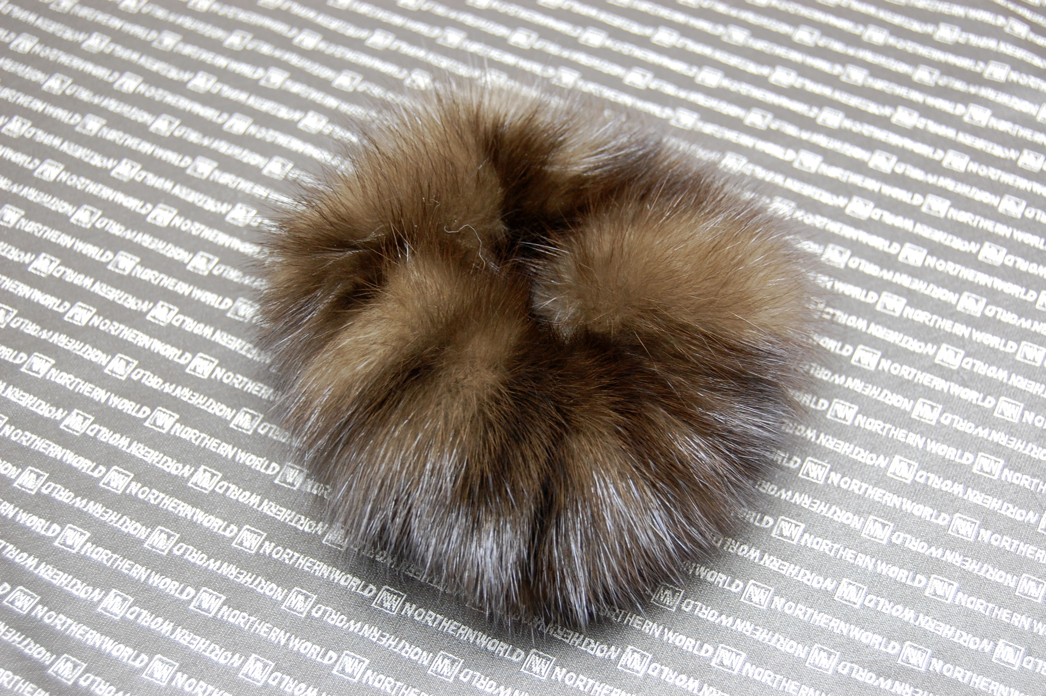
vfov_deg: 23.7
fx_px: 1655
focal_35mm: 57
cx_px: 523
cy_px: 348
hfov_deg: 35.1
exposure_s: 1/30
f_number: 5
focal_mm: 38
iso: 500
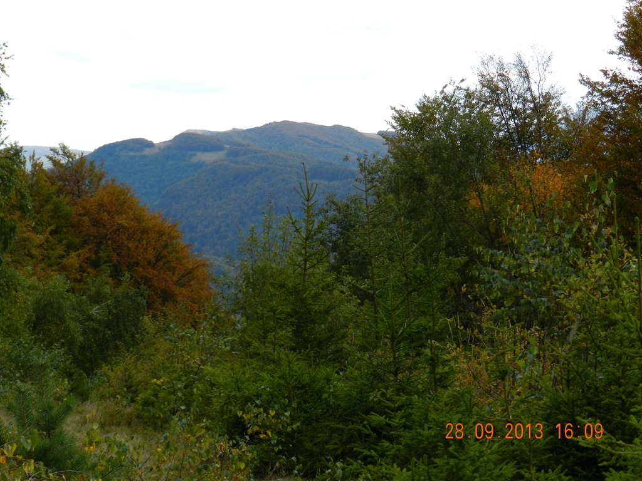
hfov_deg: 19.6
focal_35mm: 100
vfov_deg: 14.8
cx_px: 321
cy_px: 240
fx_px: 1855
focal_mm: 17.7
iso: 160
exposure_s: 1/100
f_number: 4.6
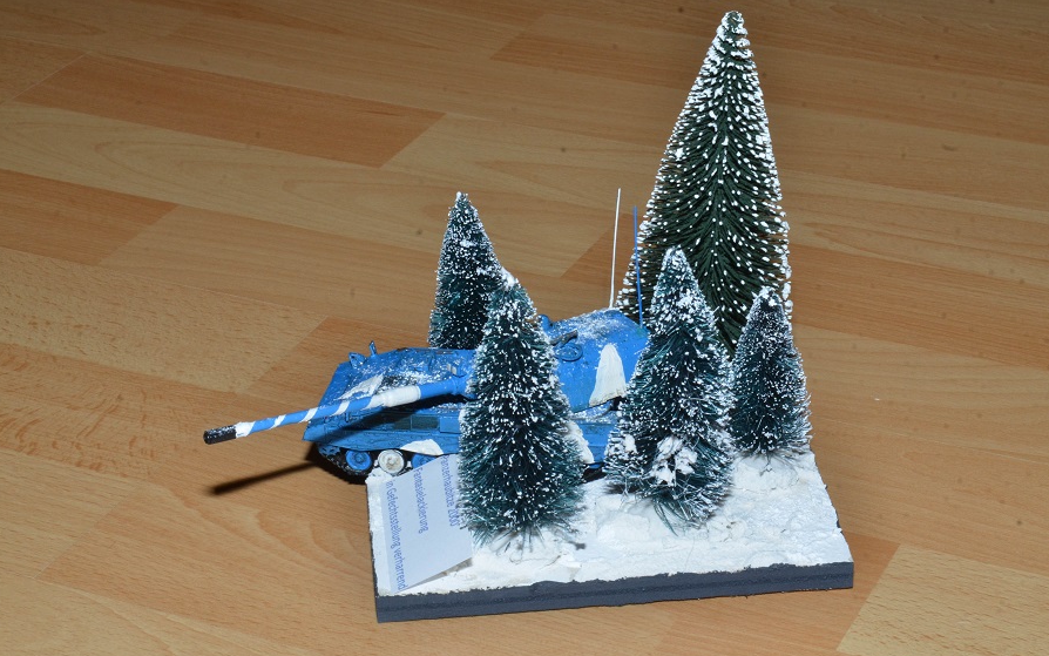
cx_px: 524
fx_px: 2459
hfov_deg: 24.1
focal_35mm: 86
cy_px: 326
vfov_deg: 15.2
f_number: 22
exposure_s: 1/30
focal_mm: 56
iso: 500
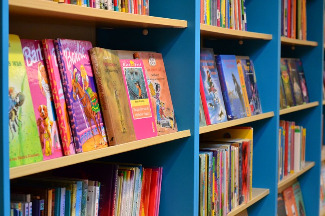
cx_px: 162
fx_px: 677
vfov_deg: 18.2
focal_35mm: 75
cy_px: 108
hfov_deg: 27.0
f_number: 5.6
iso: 3200
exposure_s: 1/125
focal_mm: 50
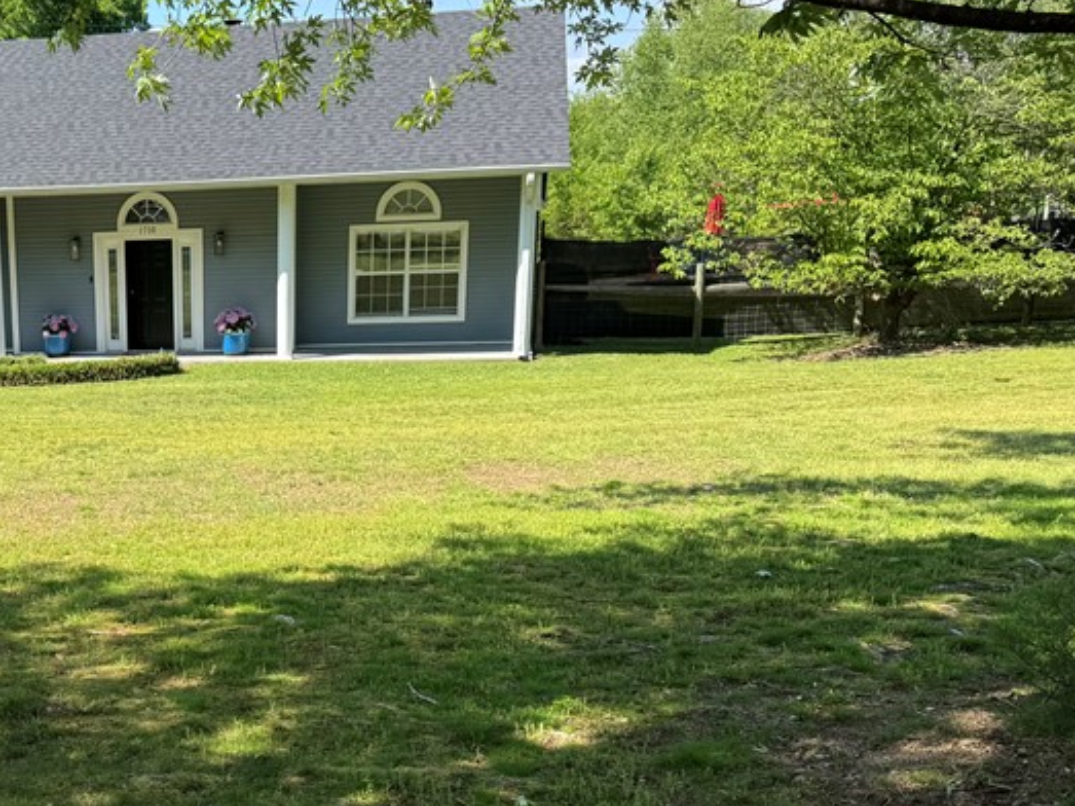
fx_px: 1459
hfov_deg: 37.6
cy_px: 578
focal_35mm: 47
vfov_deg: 30.5
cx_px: 92
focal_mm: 6.76
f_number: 1.78
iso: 80
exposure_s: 1/1524
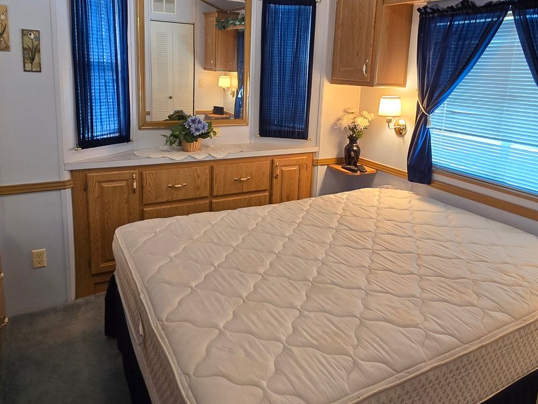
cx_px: 268
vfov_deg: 55.6
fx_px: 373
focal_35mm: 24
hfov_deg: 71.6
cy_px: 134
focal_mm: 2.2
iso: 200
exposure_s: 1/60
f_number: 2.2
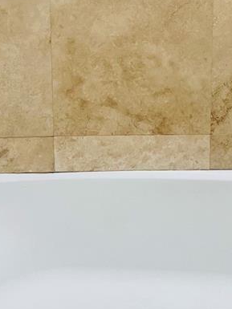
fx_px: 723
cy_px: -2
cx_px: 99
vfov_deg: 23.1
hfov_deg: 18.2
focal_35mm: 81
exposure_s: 1/120
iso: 125
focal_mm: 5.7
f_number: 1.5
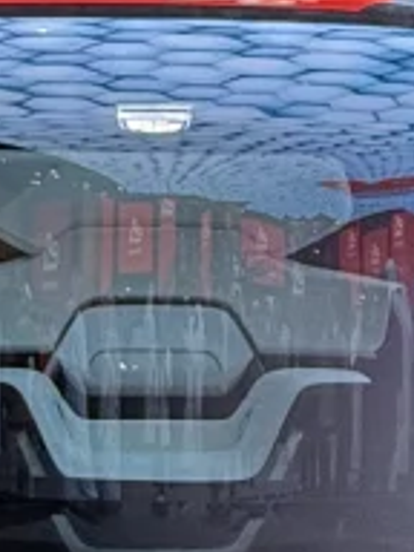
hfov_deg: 14.1
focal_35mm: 105
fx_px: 1674
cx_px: 172
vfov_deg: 18.6
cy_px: 420
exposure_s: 1/83
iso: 400
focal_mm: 2.22
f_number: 2.2
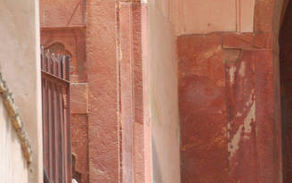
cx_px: 163
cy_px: 175
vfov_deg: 2.0
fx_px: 5204
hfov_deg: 3.2
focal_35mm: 654
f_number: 5.6
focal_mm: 200
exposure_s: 1/160
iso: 100
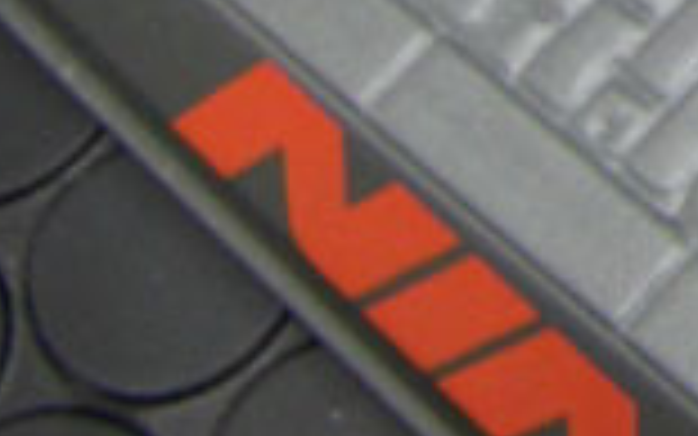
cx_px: 1153
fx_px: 3159
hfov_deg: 11.9
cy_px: -625
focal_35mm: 166
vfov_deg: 7.4
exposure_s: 1/15
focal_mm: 6.3
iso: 200
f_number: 3.4
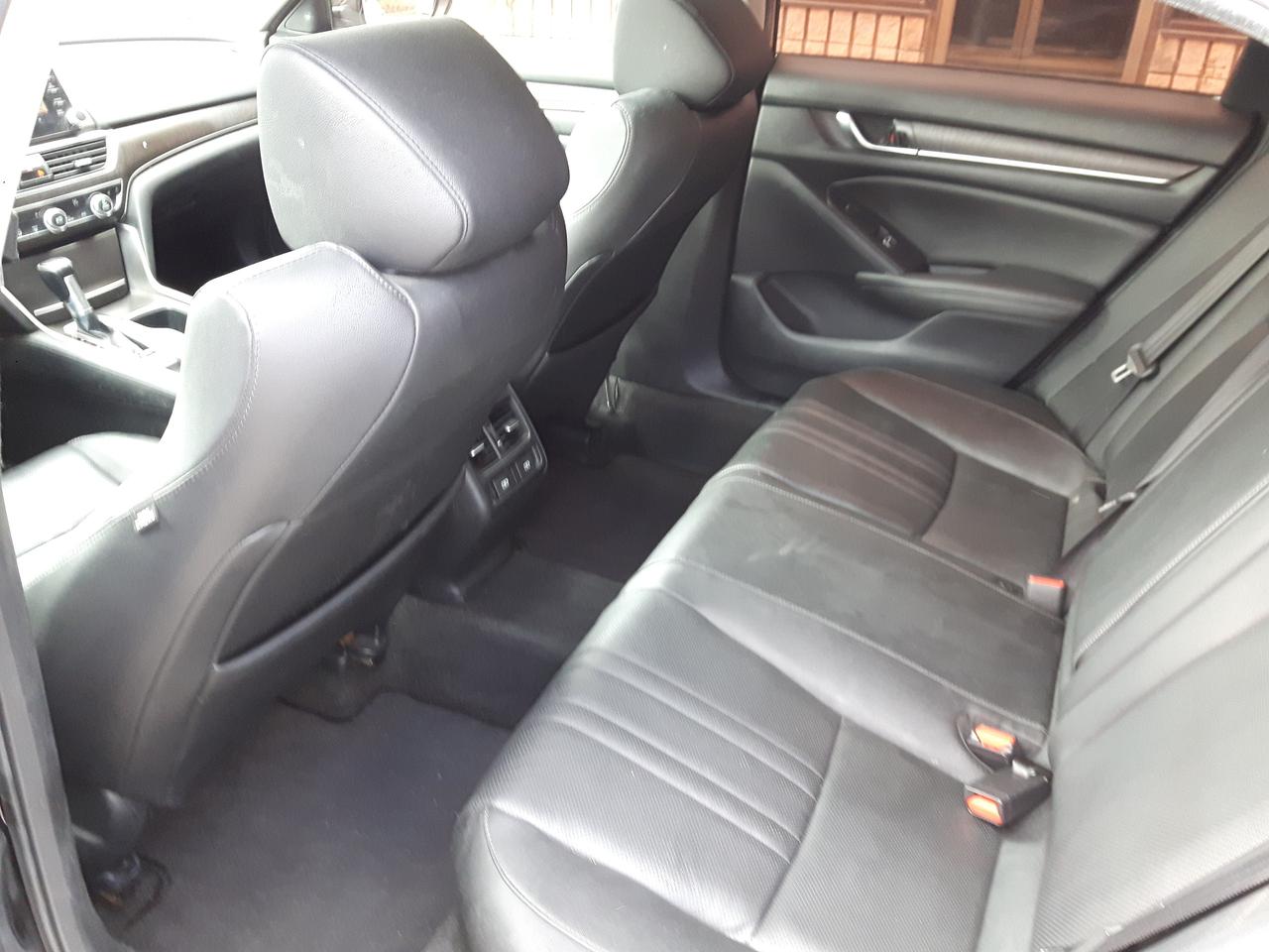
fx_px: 1136
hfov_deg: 58.4
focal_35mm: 31
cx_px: 634
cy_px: 476
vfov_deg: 45.4
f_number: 1.9
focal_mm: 3.7
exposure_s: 1/33
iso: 200
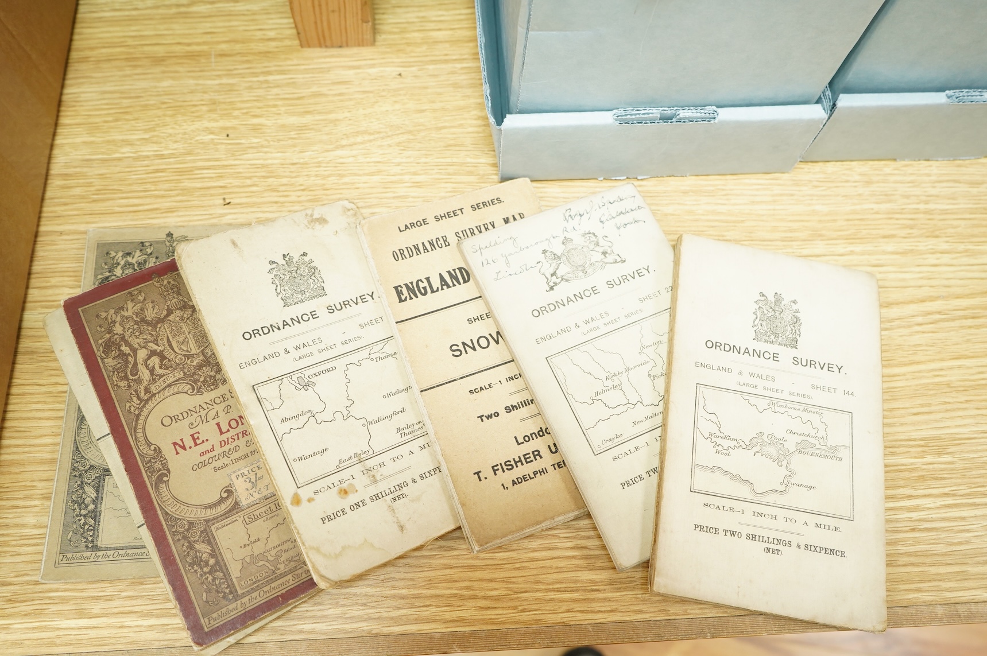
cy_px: 328
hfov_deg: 65.5
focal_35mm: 28
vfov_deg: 46.3
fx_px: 767
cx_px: 494
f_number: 5.6
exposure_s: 1/100
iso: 2500
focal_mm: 28
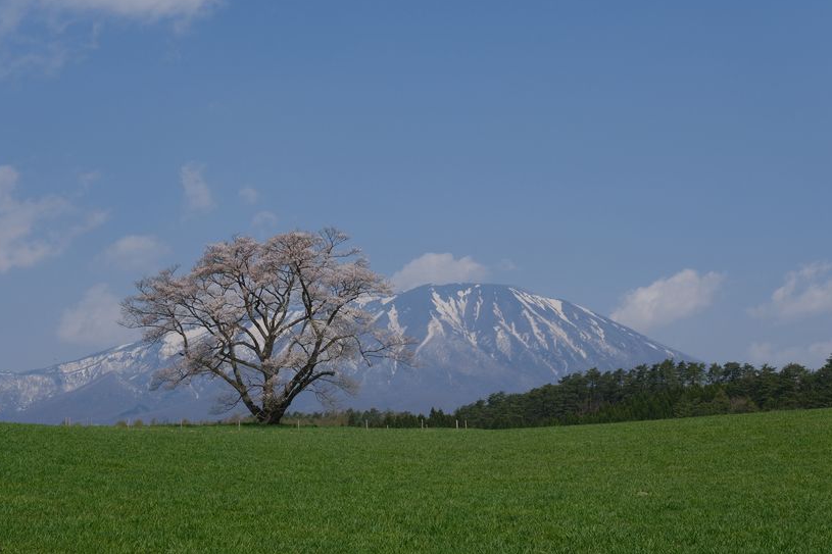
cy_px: 275
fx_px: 1271
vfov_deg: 24.6
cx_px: 419
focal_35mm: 55
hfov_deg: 36.3
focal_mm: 35.8
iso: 320
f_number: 11
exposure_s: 1/500
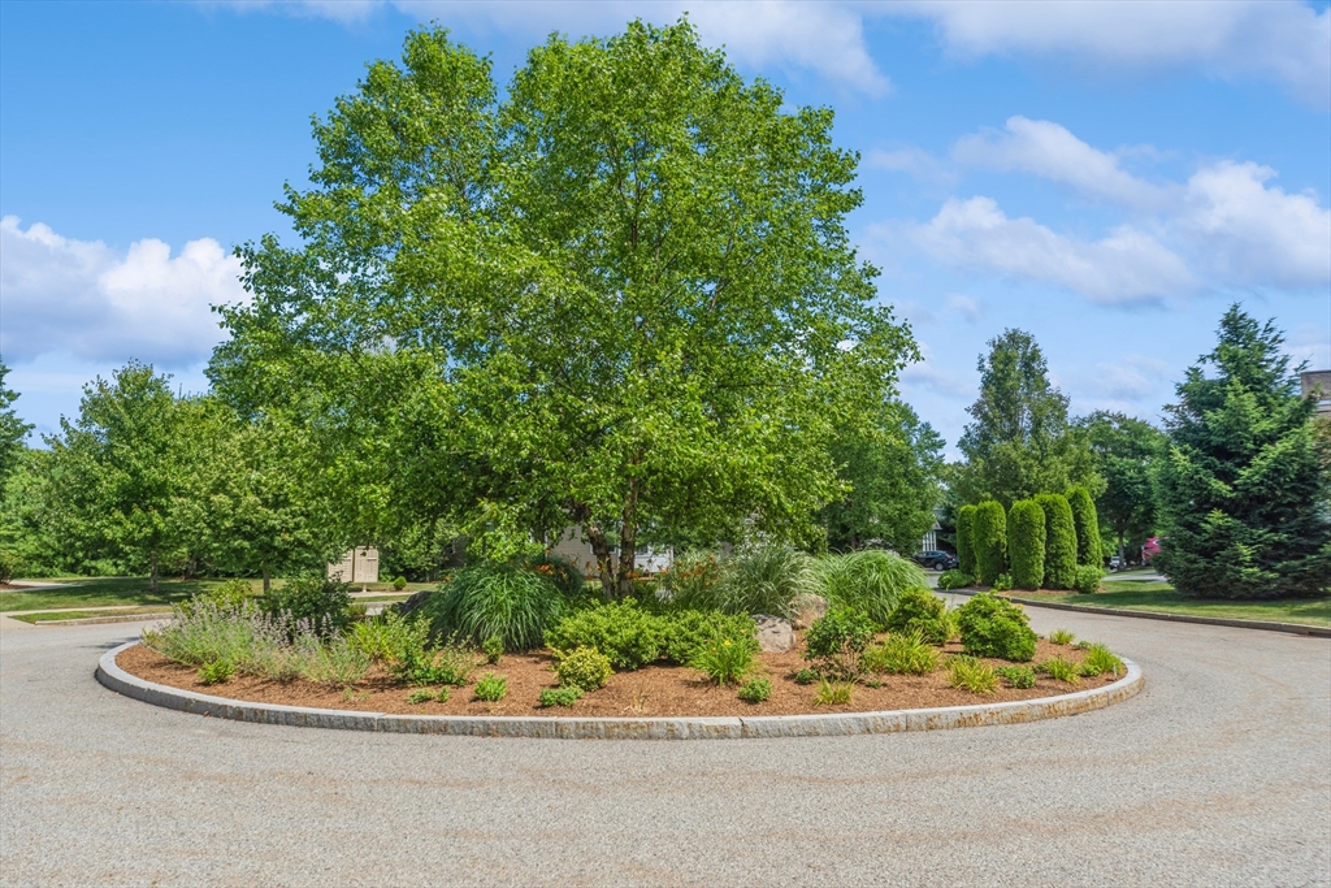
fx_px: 887
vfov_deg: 53.1
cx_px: 666
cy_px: 444
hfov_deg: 73.7
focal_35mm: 24
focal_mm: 24
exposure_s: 1/400
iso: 400
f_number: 10
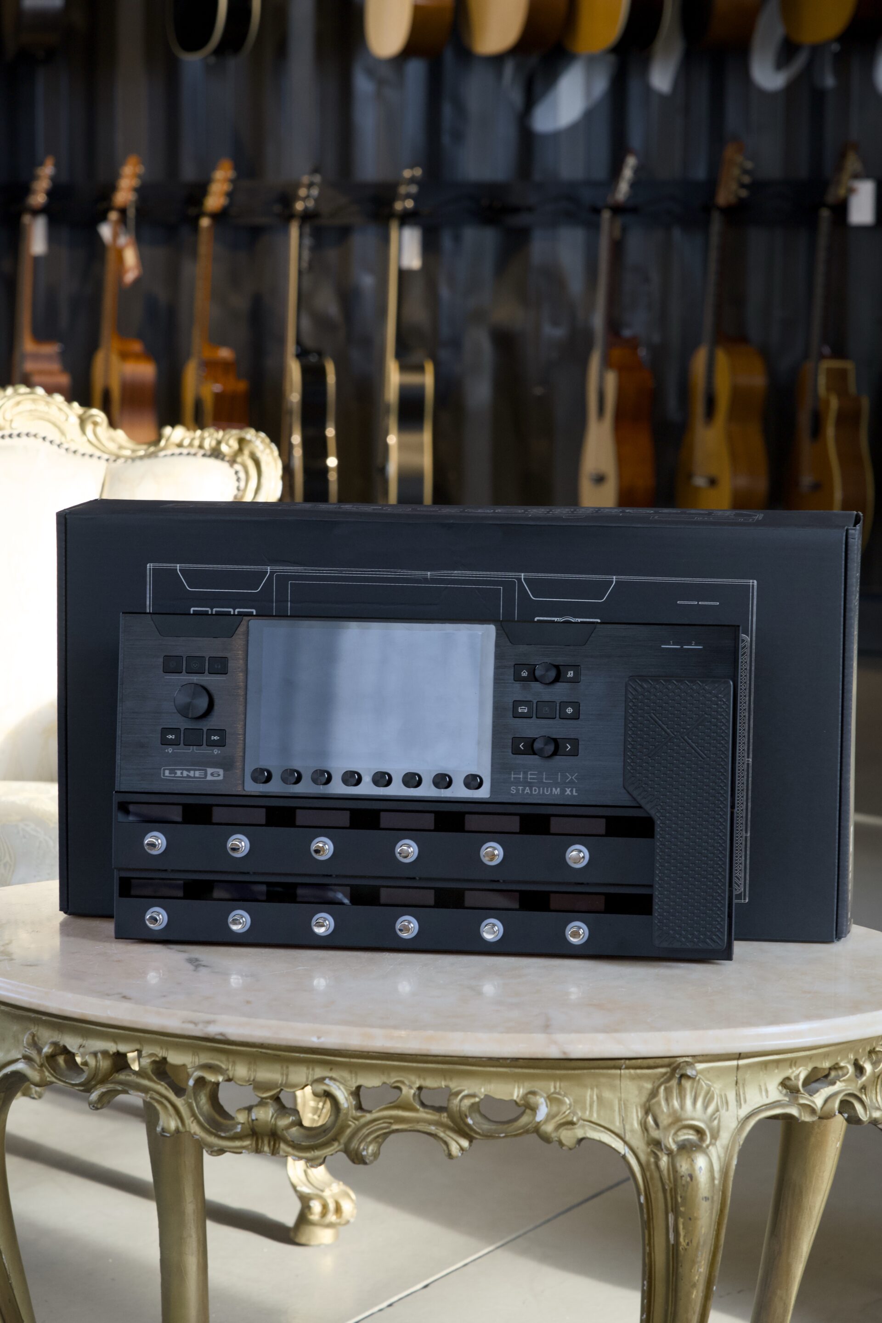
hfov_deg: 15.0
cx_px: 441
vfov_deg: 22.4
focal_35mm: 91
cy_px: 662
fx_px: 3345
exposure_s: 1/80
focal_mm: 91
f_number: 8
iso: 2000
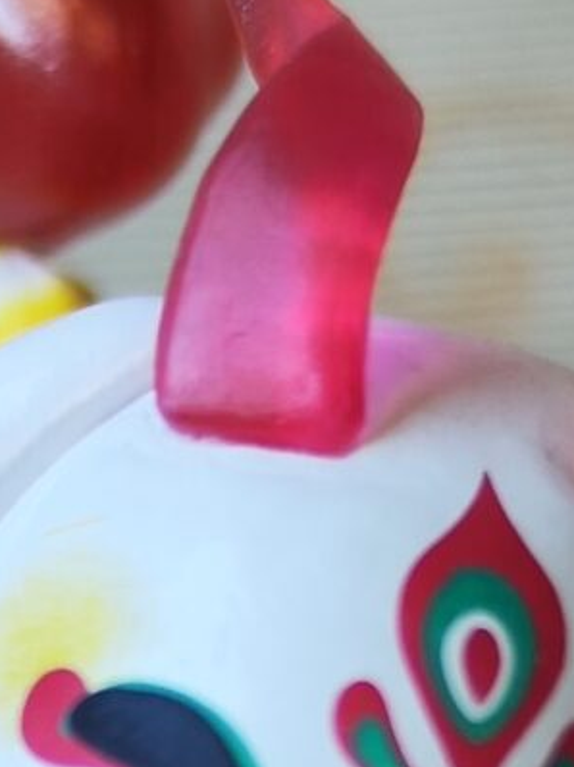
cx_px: 272
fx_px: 3276
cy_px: 1091
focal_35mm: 148
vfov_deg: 12.8
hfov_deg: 10.0
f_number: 1.69
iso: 99
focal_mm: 7.01
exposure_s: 1/100
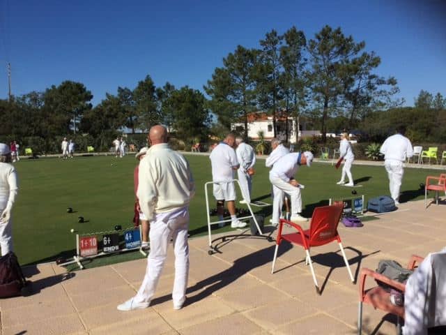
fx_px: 399
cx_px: 223
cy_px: 168
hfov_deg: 58.4
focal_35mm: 31
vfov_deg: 45.4
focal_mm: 3.3
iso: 25
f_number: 2.4
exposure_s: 1/2717
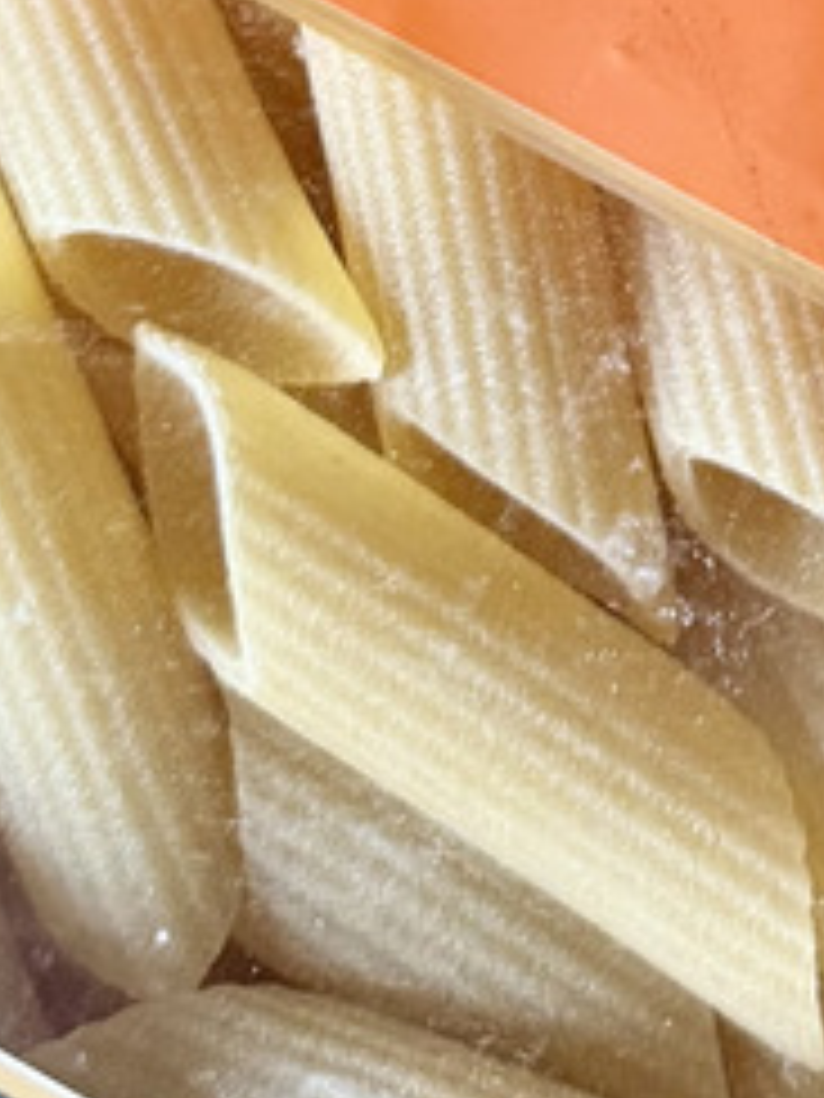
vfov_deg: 13.9
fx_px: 4158
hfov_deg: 11.1
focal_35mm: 131
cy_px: -655
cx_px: 1063
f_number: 1.78
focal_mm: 6.76
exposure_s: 1/60
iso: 800
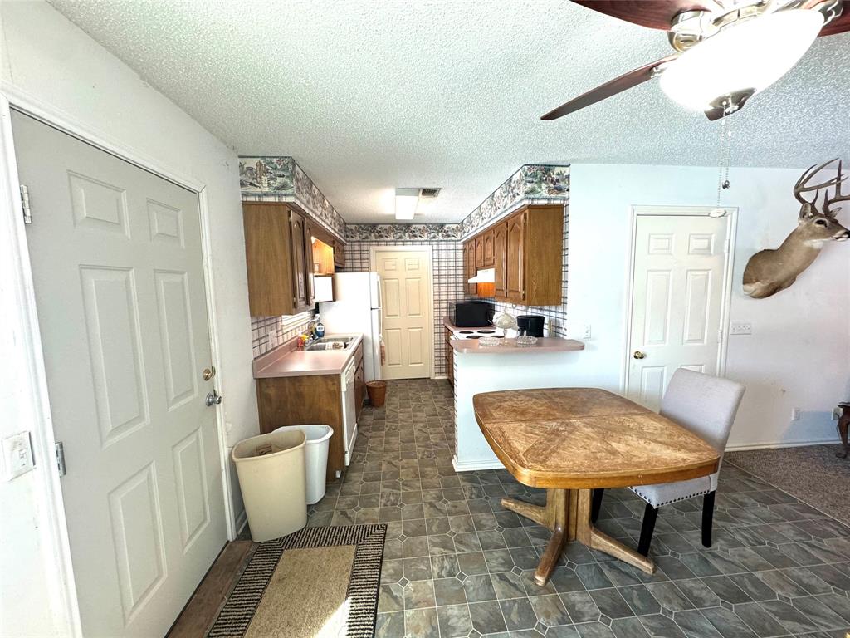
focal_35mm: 14
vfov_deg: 85.7
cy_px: 319
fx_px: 344
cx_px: 425
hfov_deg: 102.1
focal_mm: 2.22
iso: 200
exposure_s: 1/120
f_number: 2.2
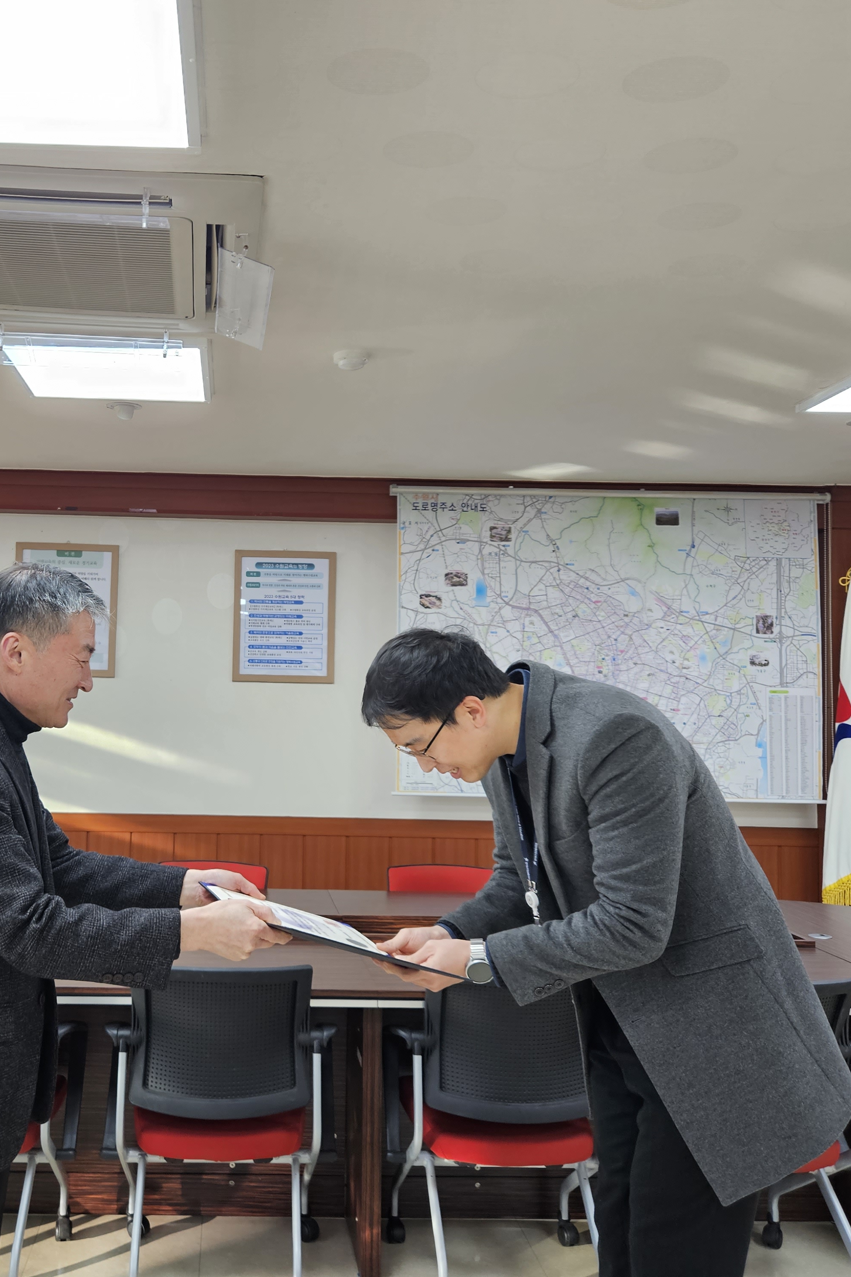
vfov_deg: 58.7
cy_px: 638
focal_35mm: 32
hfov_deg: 40.3
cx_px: 249
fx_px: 1135
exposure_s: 1/120
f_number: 1.8
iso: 125
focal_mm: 5.4
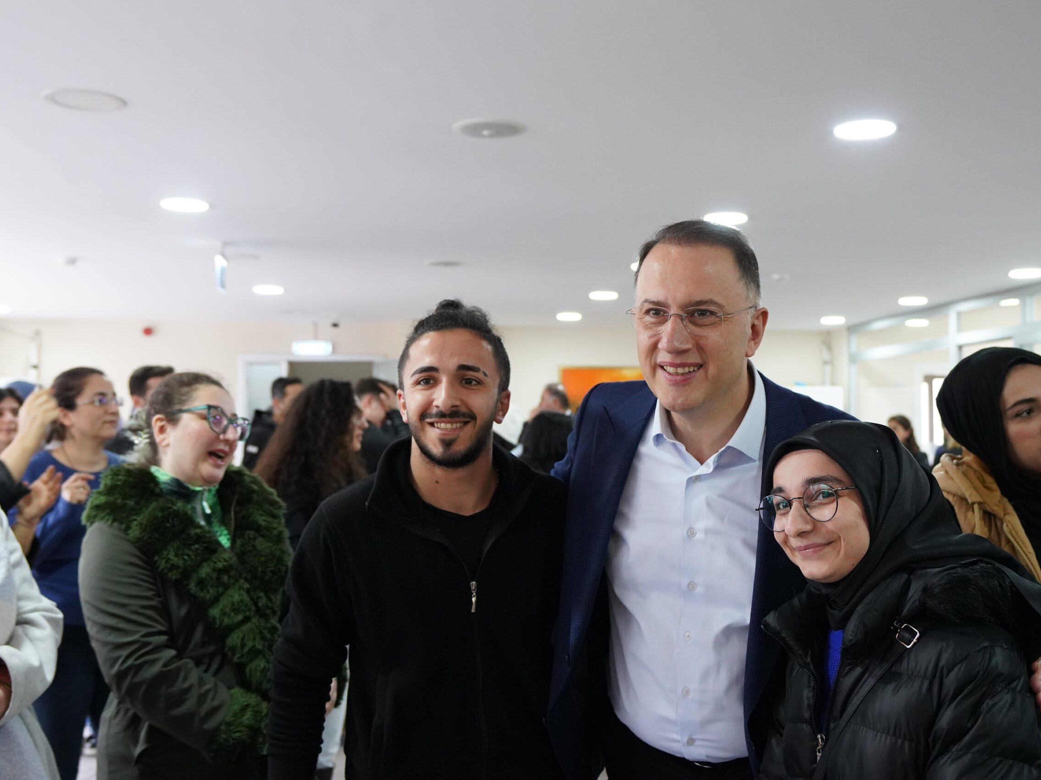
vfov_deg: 38.7
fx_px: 1113
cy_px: 388
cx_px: 537
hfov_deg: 50.1
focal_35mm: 37
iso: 2000
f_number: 2.8
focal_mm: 23
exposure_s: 1/160
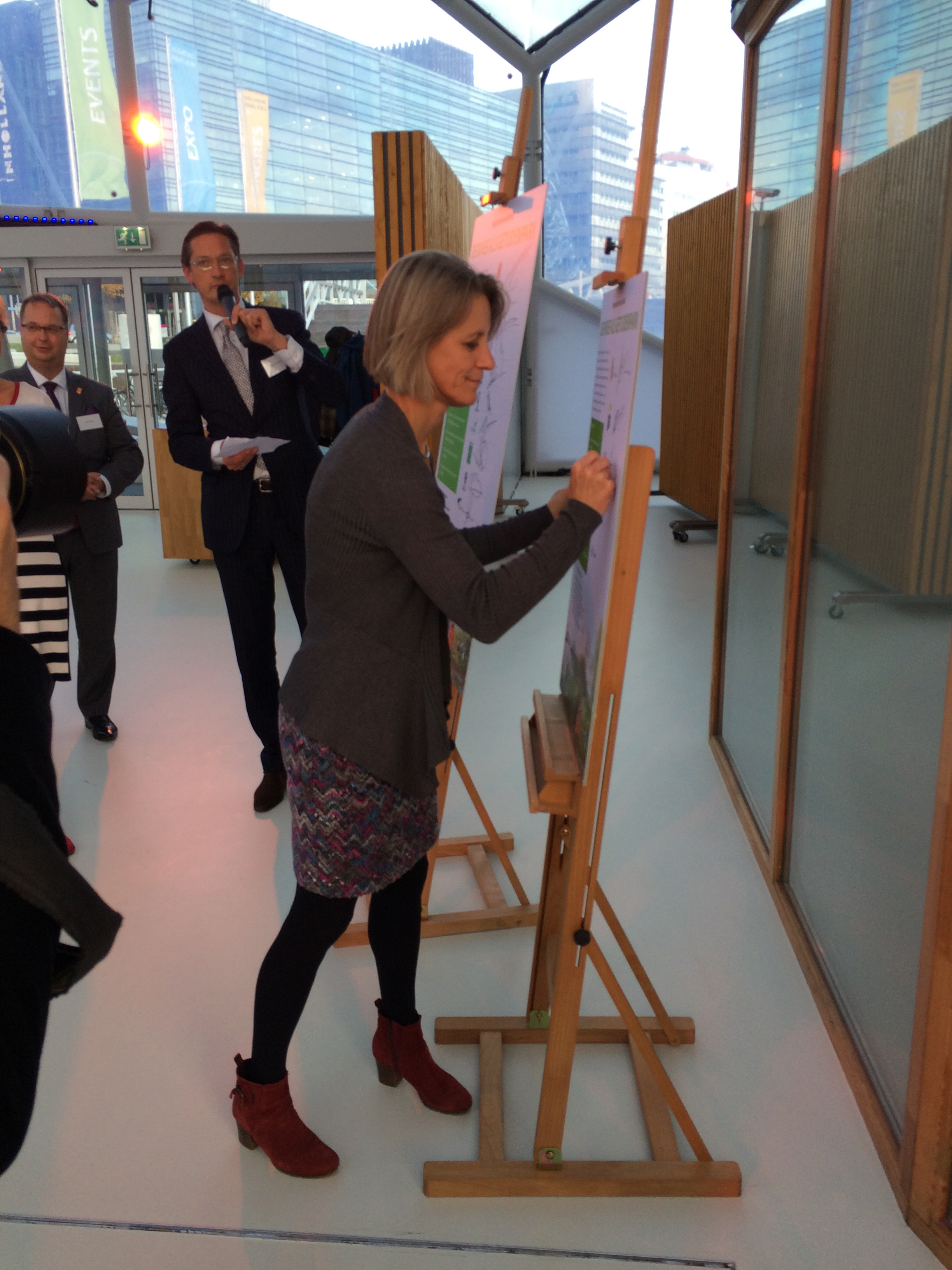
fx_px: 1063
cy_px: 635
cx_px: 476
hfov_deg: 48.2
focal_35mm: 29
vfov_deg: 61.7
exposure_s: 1/50
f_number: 2.2
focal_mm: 4.15
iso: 32
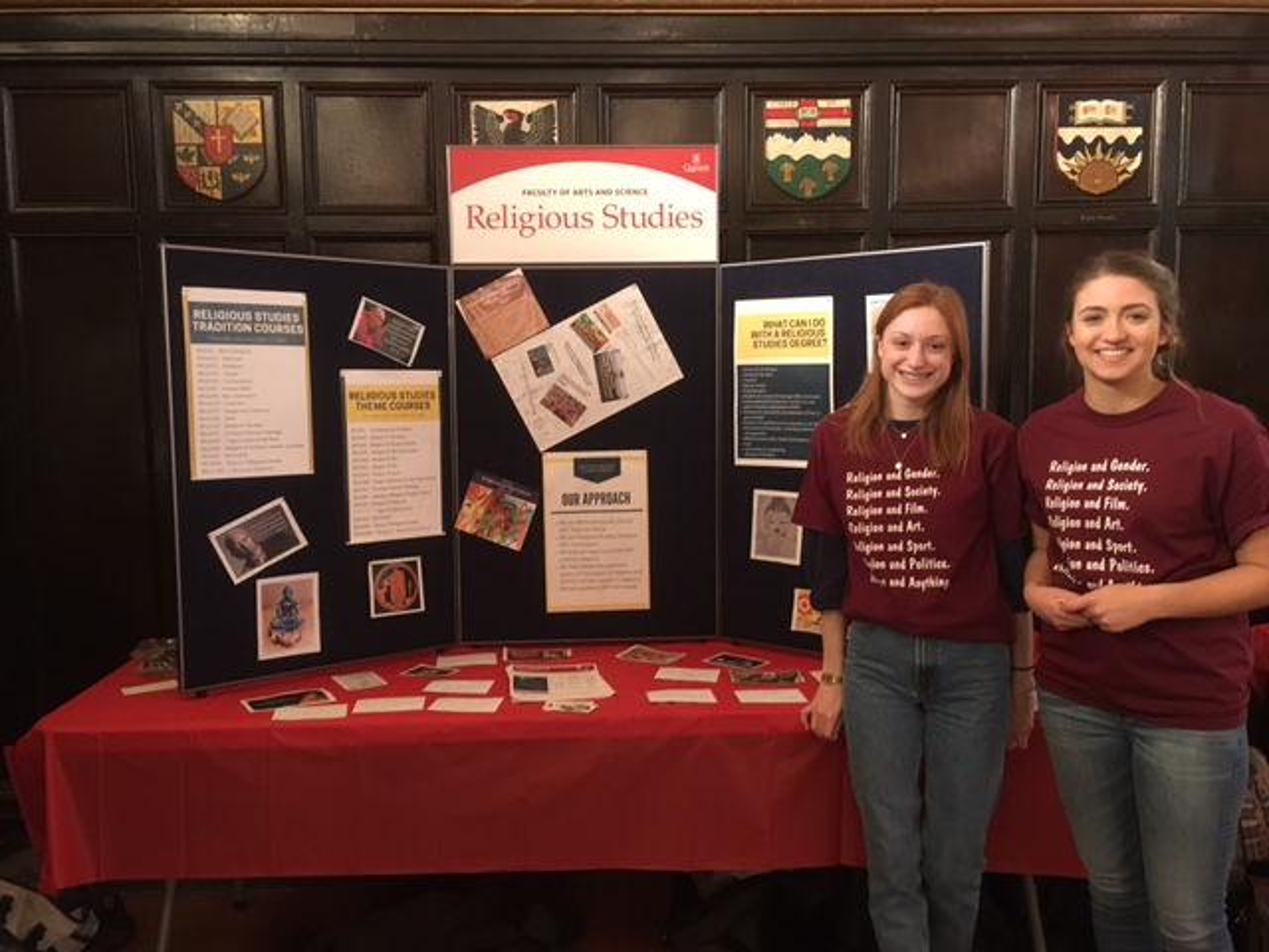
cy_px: 476
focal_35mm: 29
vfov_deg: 48.2
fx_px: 1063
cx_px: 634
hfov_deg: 61.7
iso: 200
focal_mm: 4.15
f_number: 2.2
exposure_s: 1/17
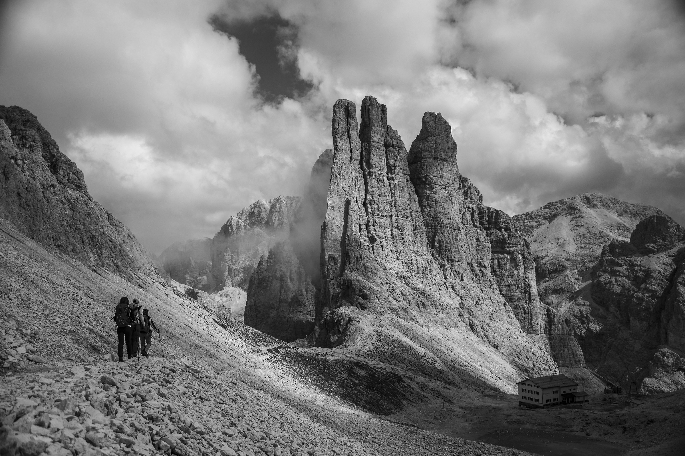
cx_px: 342
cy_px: 228
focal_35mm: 32
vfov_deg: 41.6
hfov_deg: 59.5
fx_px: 599
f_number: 3.8
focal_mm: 21
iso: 200
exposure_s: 1/2000
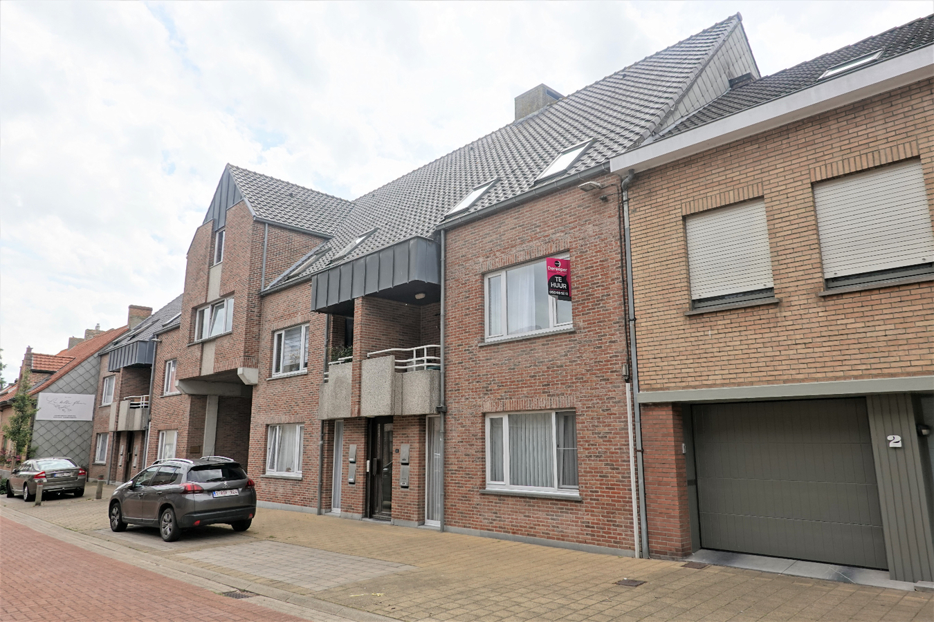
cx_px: 467
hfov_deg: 73.7
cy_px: 311
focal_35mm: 24
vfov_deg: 53.1
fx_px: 623
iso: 125
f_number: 4
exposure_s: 1/640
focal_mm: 9
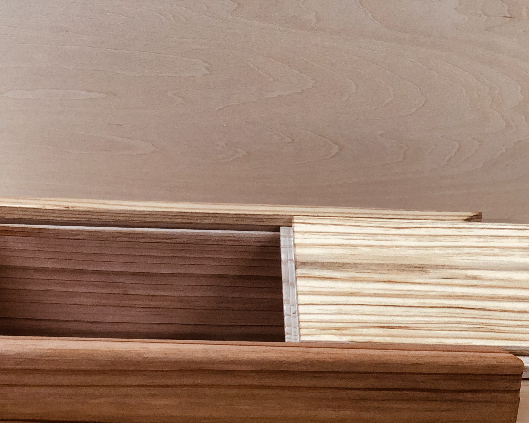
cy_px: 381
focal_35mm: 99
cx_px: 335
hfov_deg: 19.3
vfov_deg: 15.4
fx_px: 1550
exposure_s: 1/60
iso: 100
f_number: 2.4
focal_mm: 6
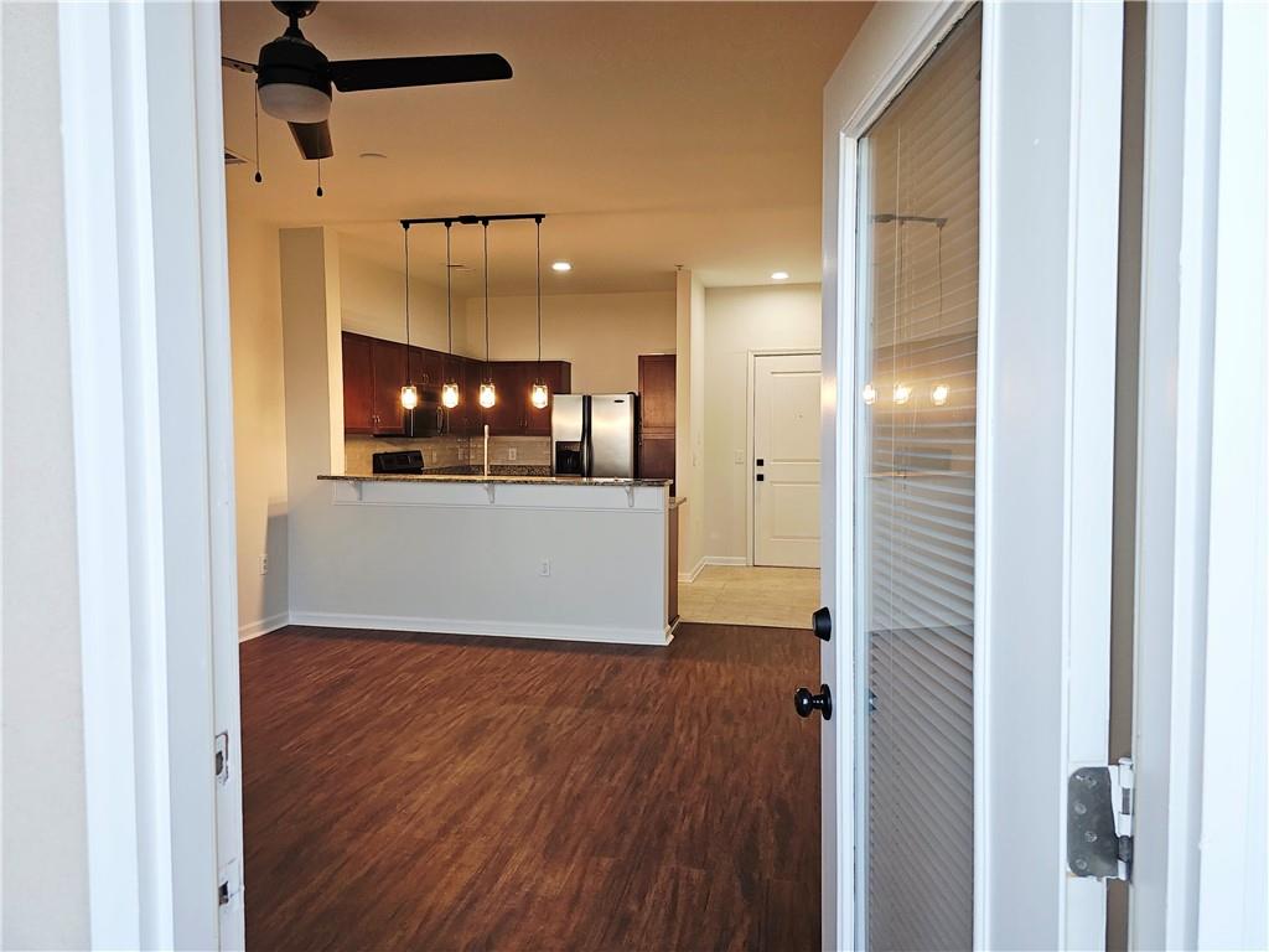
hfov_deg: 73.9
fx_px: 843
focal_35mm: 23
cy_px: 476
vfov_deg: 58.9
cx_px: 634
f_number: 1.7
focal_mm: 6.3
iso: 50
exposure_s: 1/60
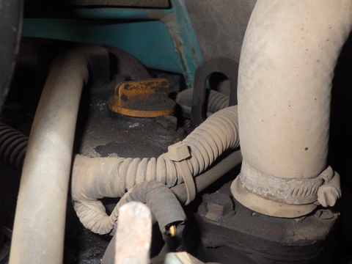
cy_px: 132
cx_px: 176
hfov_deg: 54.0
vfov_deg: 41.8
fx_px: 346
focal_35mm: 34
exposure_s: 1/50
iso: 640
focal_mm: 6.1
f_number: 4.6
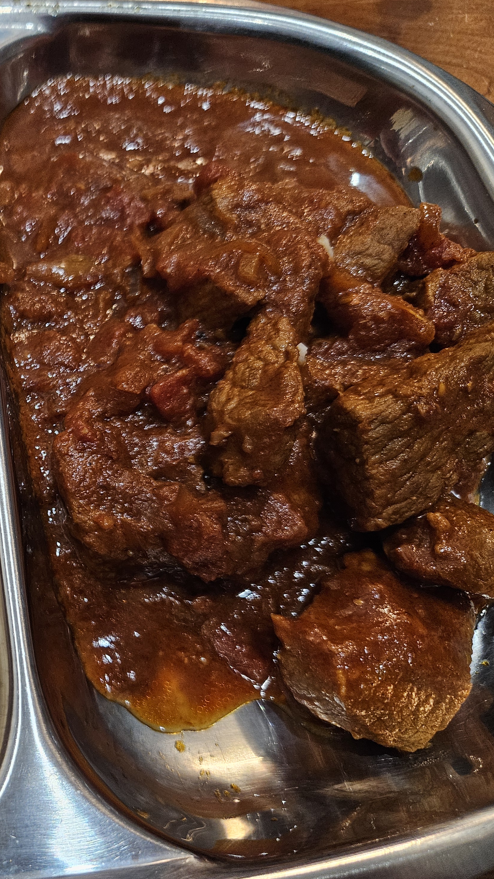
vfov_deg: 58.0
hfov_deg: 31.0
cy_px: 443
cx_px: -46
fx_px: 792
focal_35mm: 34
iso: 640
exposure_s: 1/120
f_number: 1.8
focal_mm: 5.4
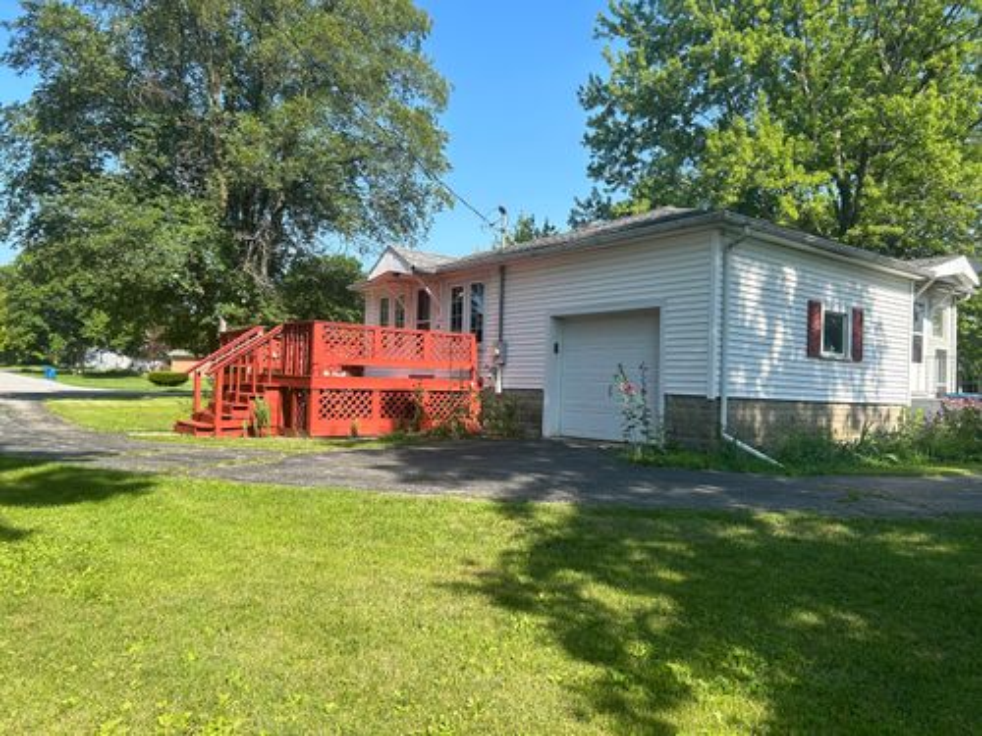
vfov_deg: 53.1
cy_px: 368
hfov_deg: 67.3
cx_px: 491
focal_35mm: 26
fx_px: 738
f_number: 1.5
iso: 50
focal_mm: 5.7
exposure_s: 1/2008
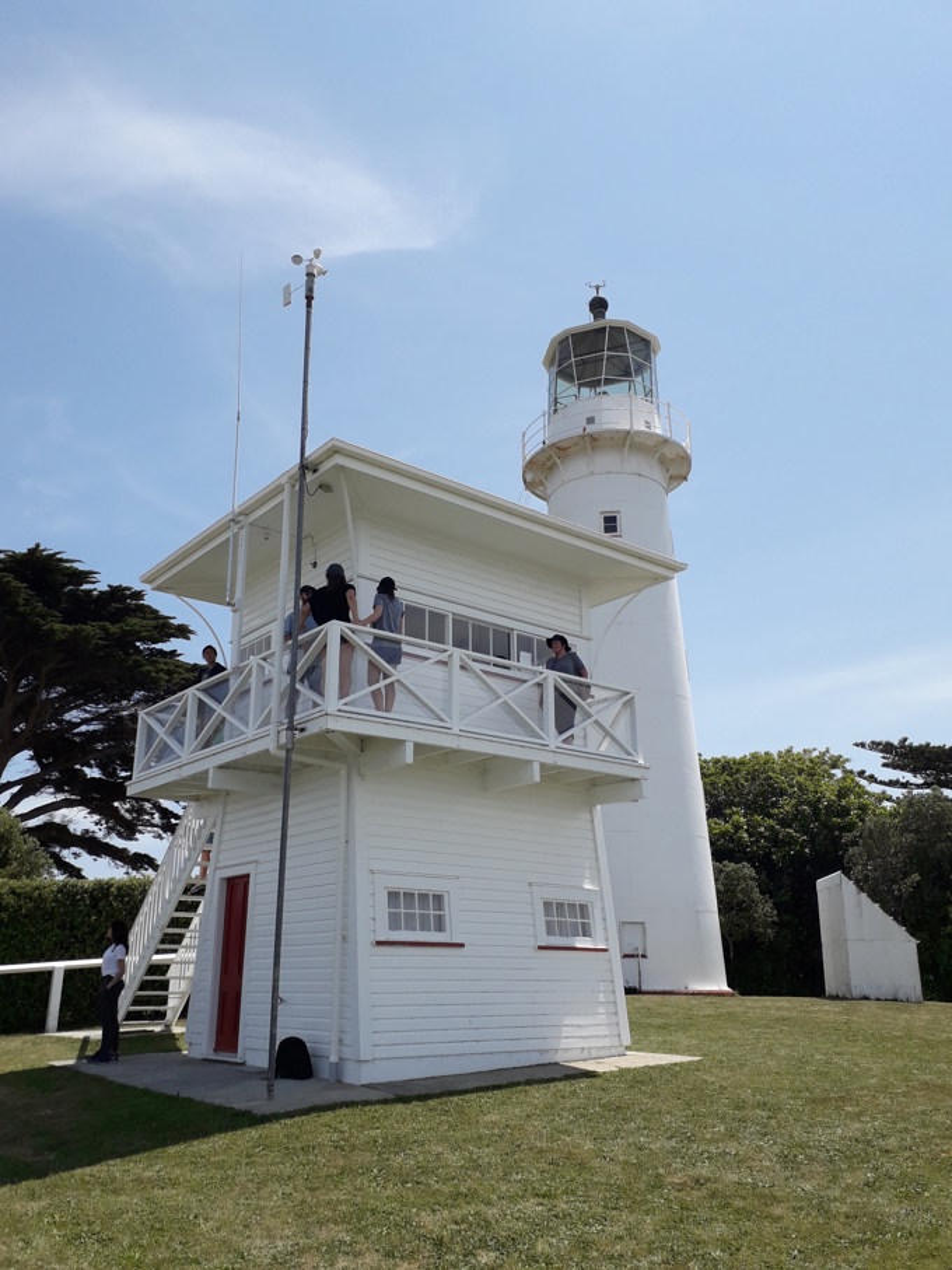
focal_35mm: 27
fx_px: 990
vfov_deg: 65.3
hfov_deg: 51.3
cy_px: 635
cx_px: 476
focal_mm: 3.6
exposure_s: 1/2342
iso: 40
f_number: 1.9
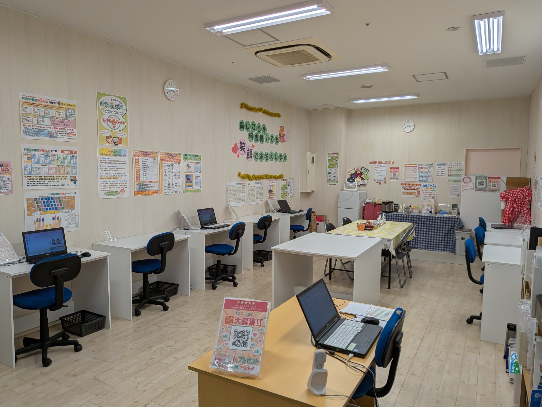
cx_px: 271
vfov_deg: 56.8
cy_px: 204
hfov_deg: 71.6
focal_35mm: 24
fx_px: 376
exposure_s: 1/571
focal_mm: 4.53
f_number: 1.7
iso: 19
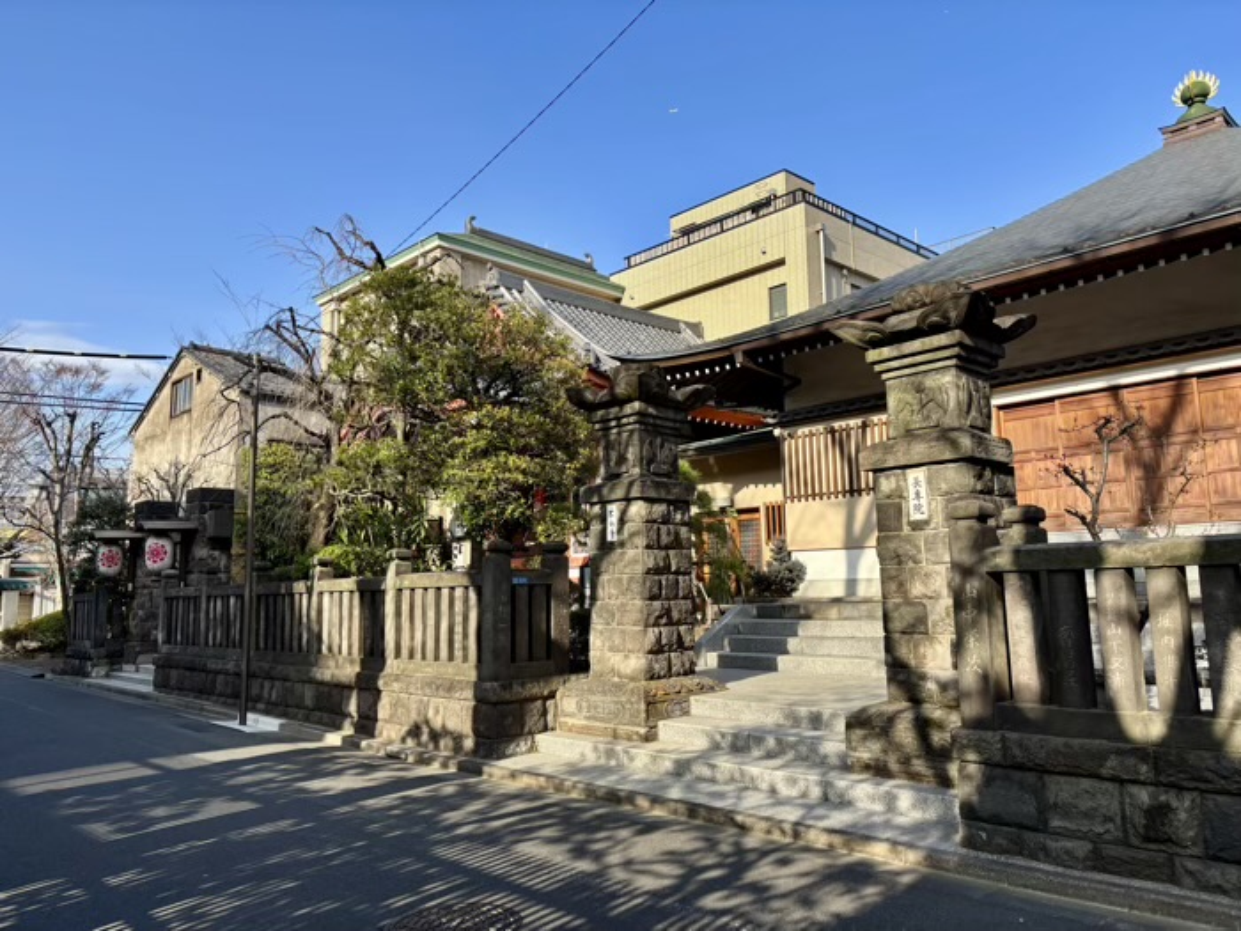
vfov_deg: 53.1
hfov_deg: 67.3
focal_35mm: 26
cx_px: 620
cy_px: 466
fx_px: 932
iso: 50
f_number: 1.6
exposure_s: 1/1567
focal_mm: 5.96
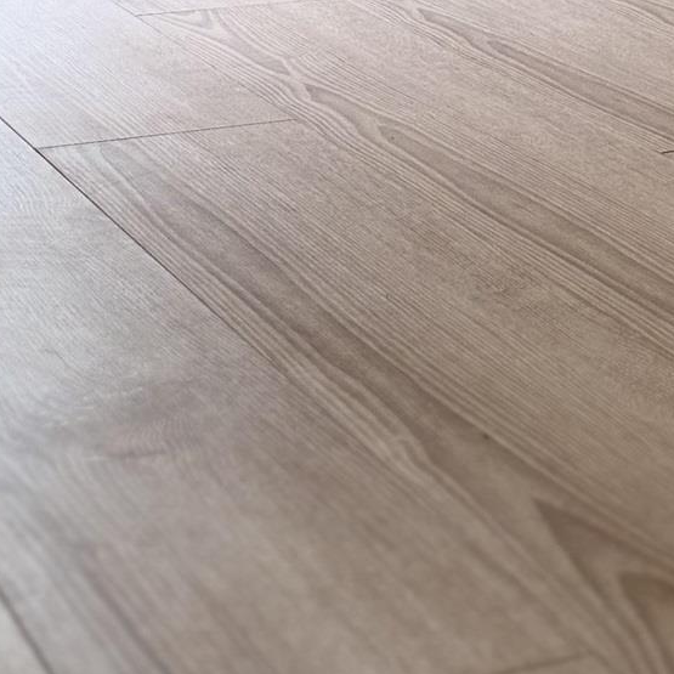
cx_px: 84
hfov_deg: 19.4
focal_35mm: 88
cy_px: -566
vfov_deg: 16.3
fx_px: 1939
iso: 125
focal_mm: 6.76
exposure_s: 1/60
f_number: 1.78
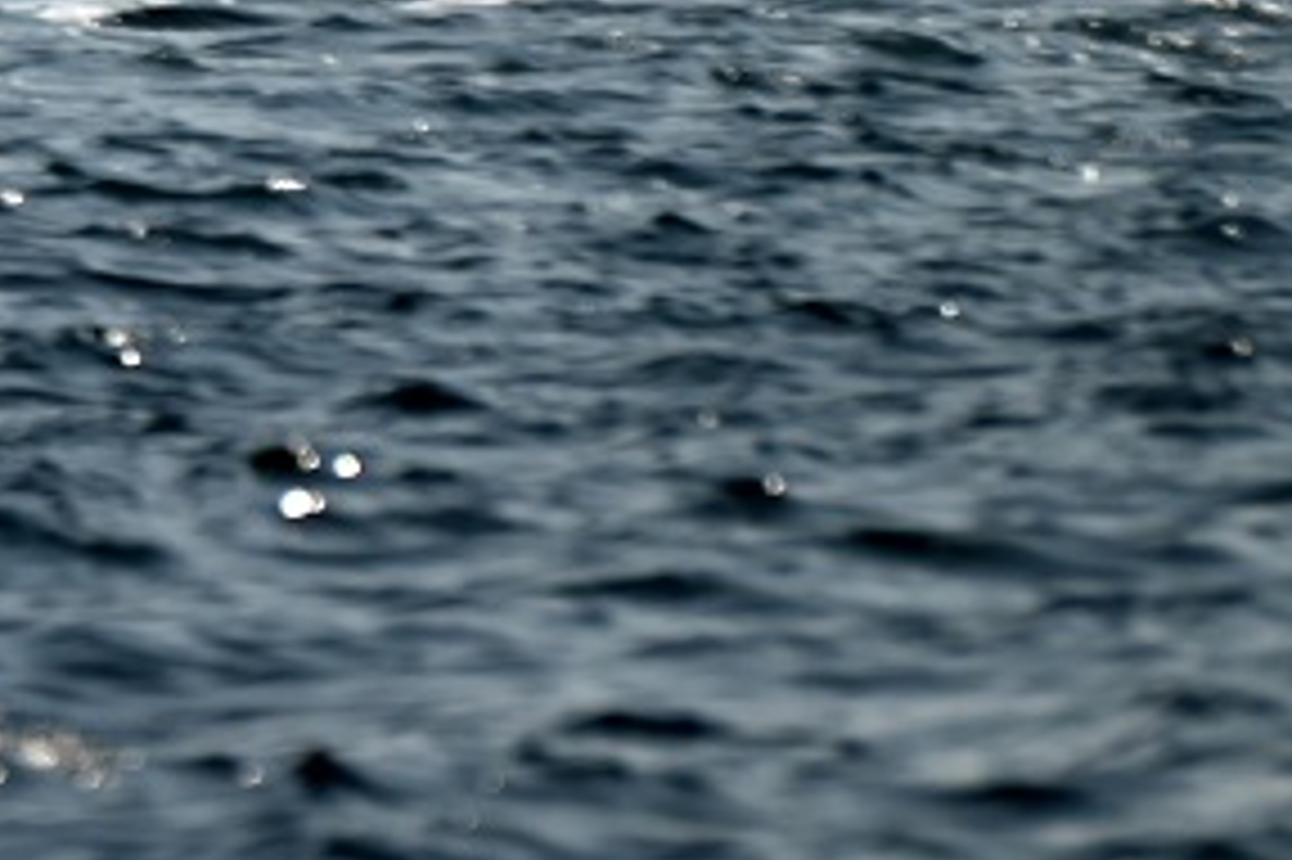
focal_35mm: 1361
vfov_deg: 1.0
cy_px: -430
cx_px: -1508
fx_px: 48815
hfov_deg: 1.5
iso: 100
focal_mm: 300
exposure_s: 1/1250
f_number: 6.3
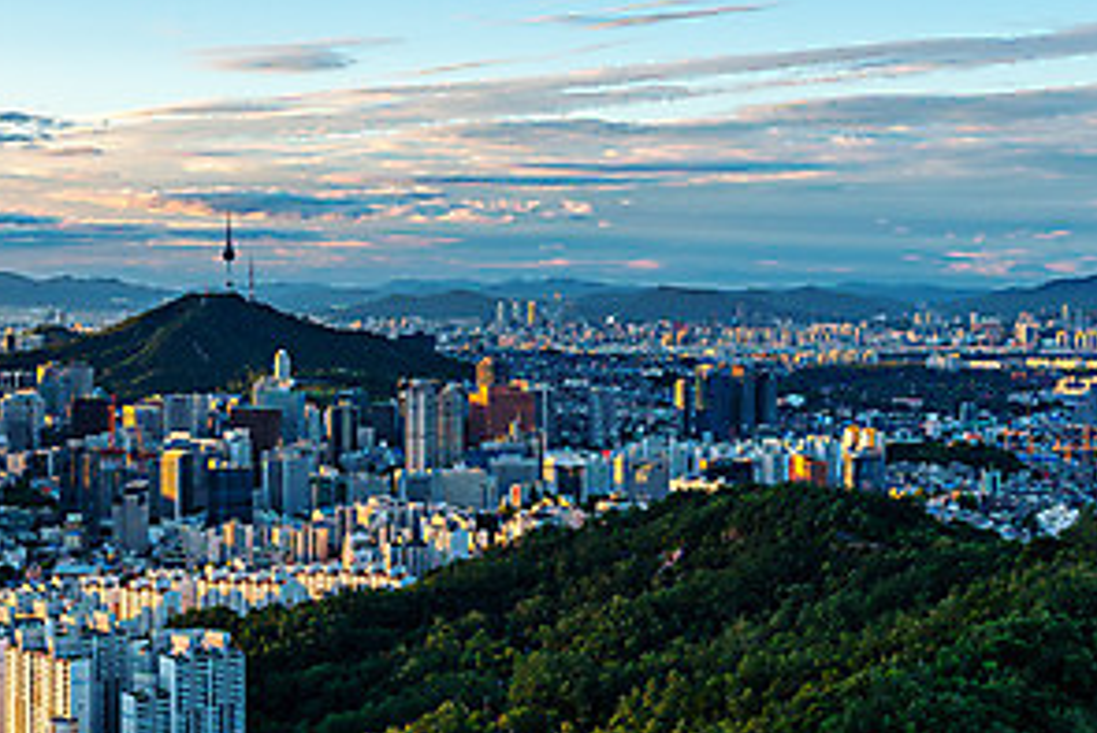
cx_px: 165
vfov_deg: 19.2
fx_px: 2164
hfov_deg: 27.7
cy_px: 298
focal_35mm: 71
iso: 200
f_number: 9
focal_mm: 35
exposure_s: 1/80
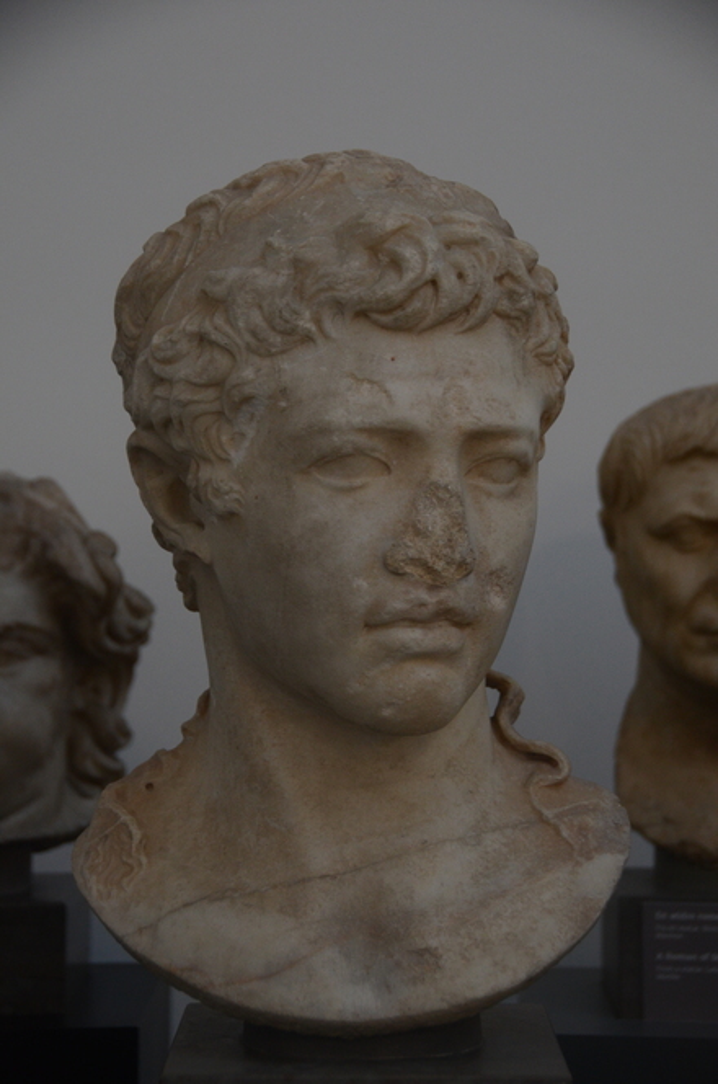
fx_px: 2704
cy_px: 542
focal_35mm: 90
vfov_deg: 22.7
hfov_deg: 15.1
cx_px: 359
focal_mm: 60
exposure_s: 1/60
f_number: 4.8
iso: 1000
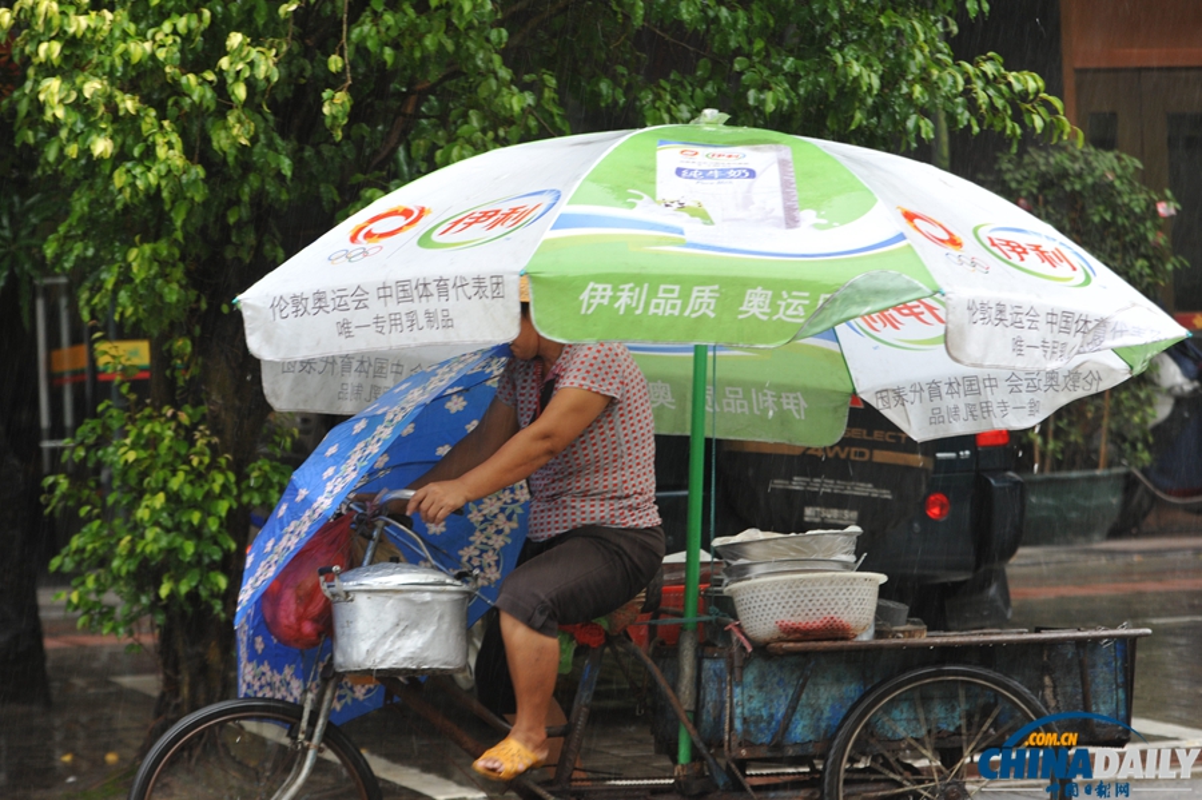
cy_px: 400
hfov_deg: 14.7
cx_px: 601
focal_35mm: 140
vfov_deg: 9.8
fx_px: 4672
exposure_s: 1/100
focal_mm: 140
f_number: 6.3
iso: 1250
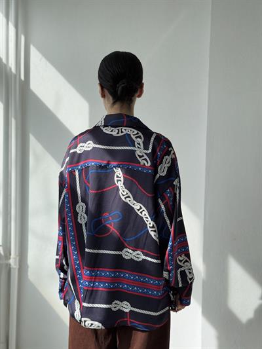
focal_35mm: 48
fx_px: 484
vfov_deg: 39.6
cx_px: 131
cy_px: 174
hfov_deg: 30.3
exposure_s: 1/2252
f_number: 1.78
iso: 64
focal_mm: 6.76
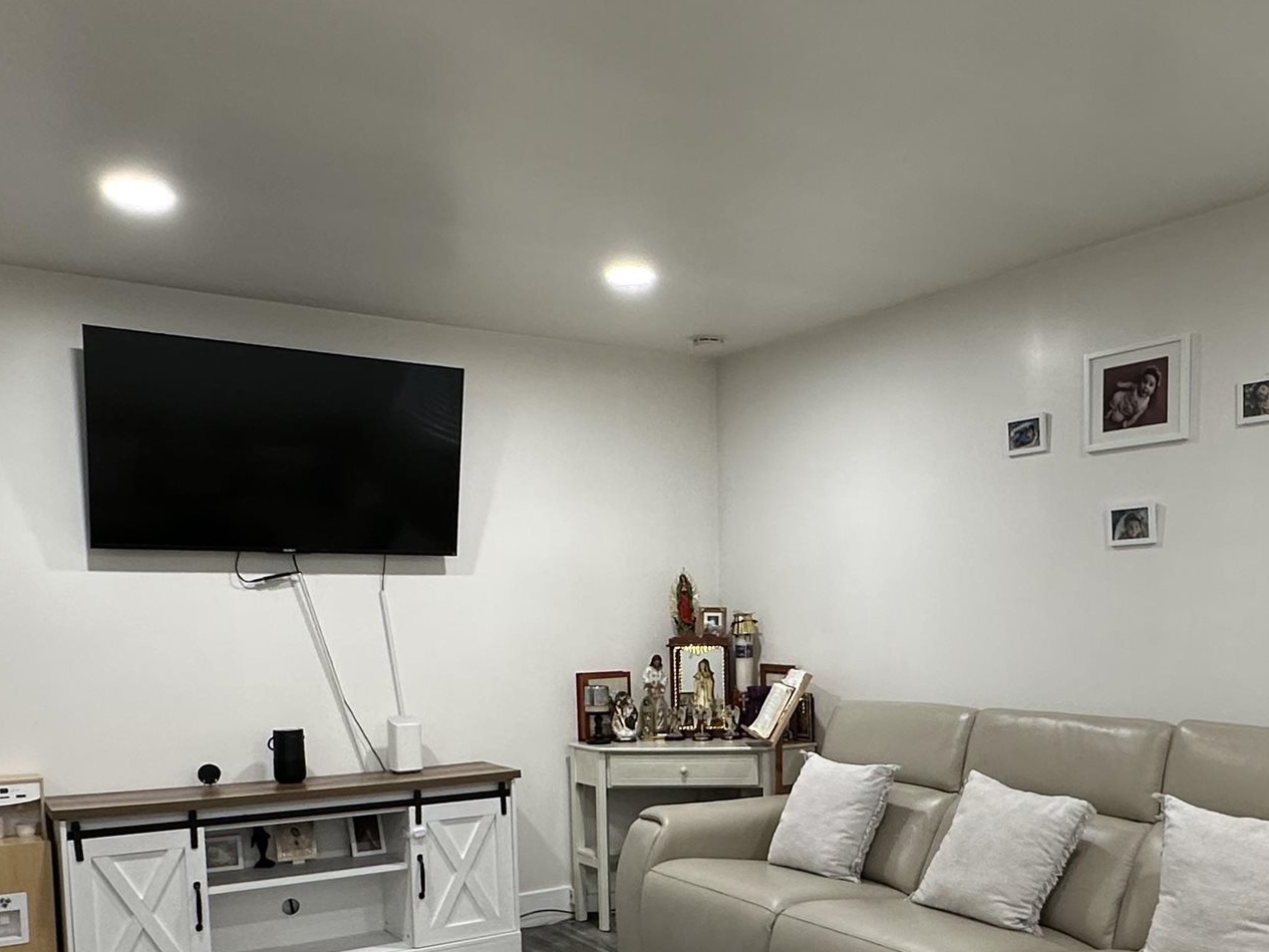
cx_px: 840
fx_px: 1247
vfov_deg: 40.6
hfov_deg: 53.0
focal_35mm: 34
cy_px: 719
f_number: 2.2
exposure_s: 1/60
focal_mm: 2.22
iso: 160
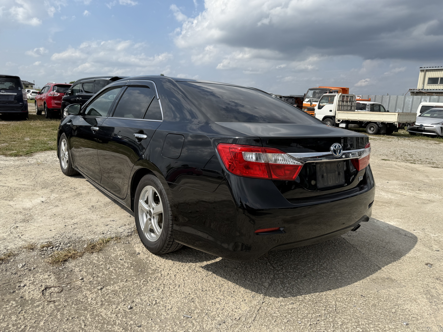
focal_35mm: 24
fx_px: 307
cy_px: 166
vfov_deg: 56.8
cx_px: 222
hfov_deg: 71.6
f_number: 1.78
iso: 80
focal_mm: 6.76
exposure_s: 1/5714
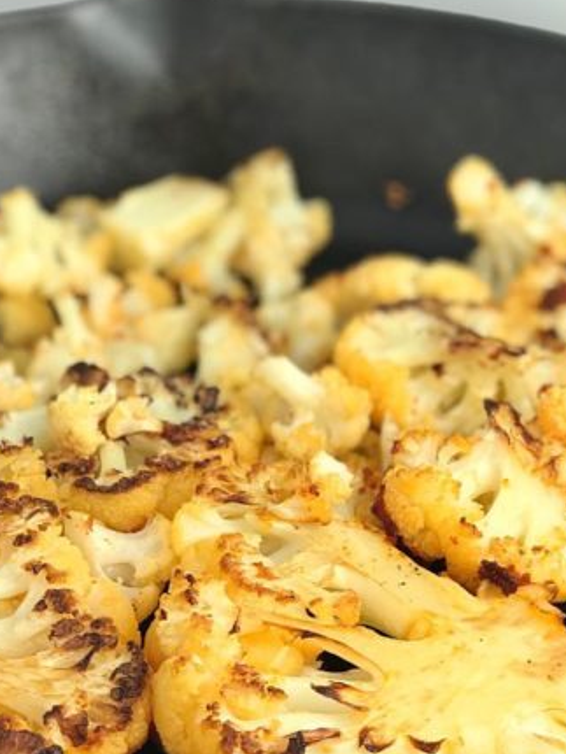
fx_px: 2309
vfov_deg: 18.5
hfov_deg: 13.9
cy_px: 507
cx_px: 389
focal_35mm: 106
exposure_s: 1/120
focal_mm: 6.6
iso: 32
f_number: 2.8
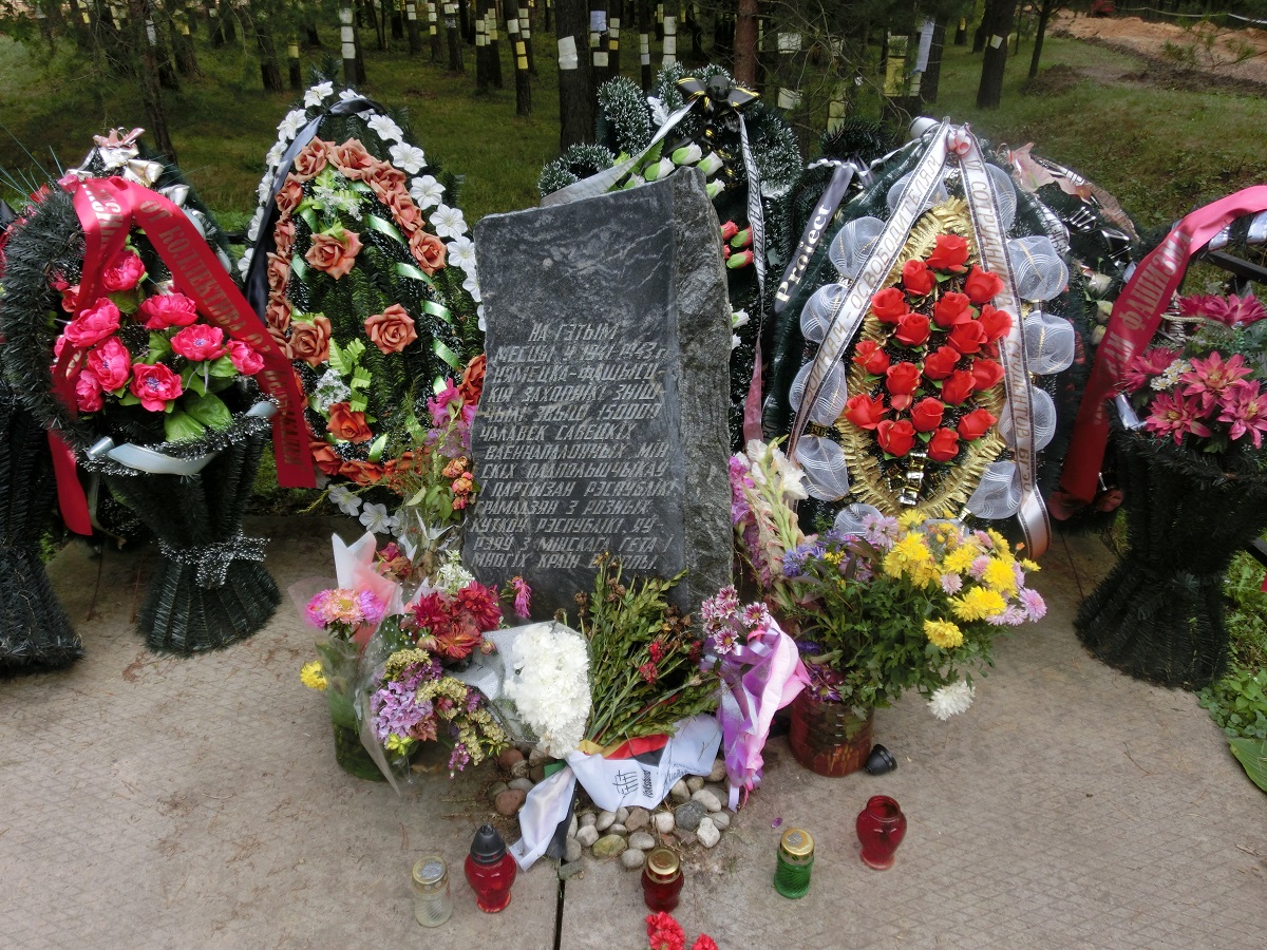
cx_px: 634
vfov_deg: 54.9
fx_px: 915
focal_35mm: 25
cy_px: 475
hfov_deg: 69.4
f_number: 3.3
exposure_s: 1/400
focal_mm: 4.4
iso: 80
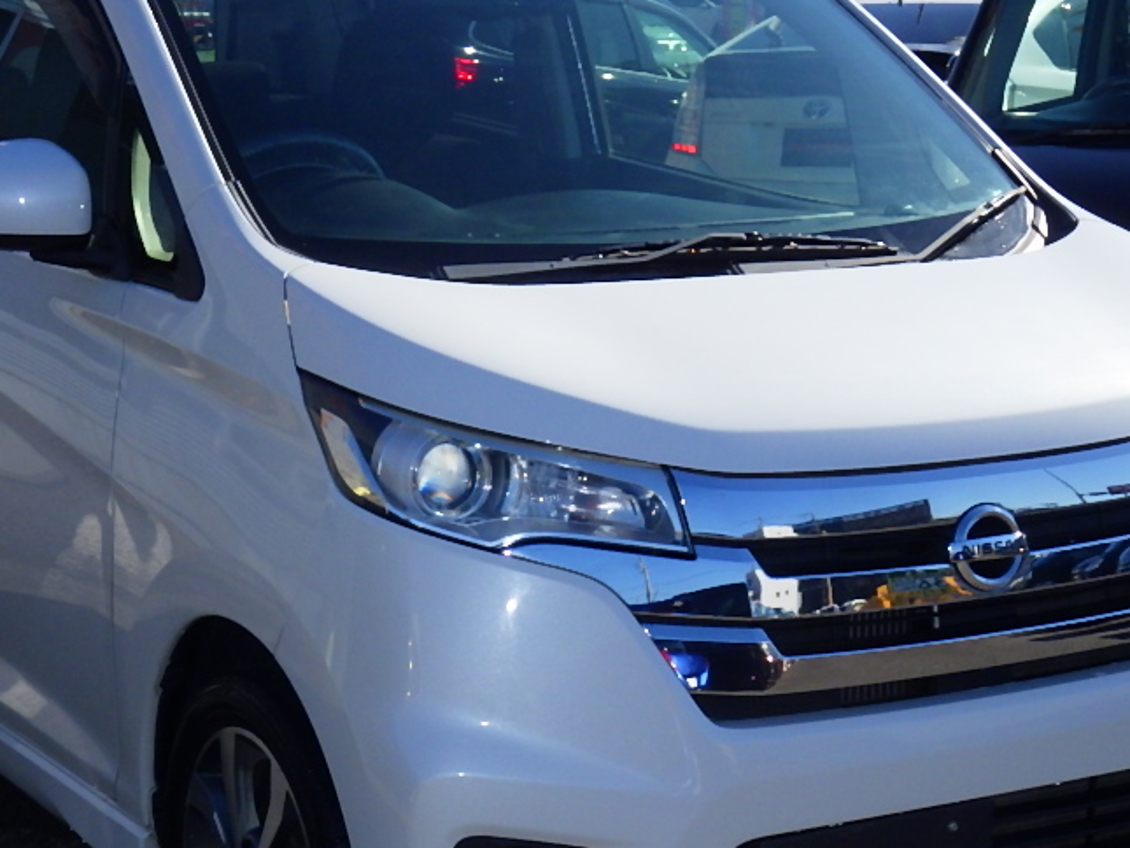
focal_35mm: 81
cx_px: 505
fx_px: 2645
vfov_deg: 18.2
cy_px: 466
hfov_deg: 24.1
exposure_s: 1/1000
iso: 250
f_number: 5.3
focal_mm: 9.1
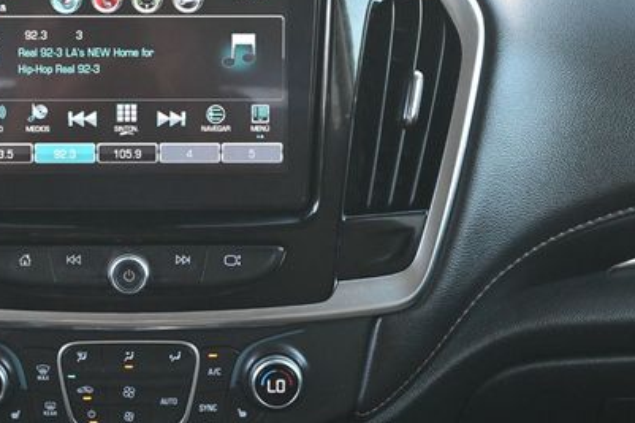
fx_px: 1901
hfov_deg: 18.8
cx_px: 130
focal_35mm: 108
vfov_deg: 12.7
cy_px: 190
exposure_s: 1/125
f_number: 6
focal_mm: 45
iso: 1400
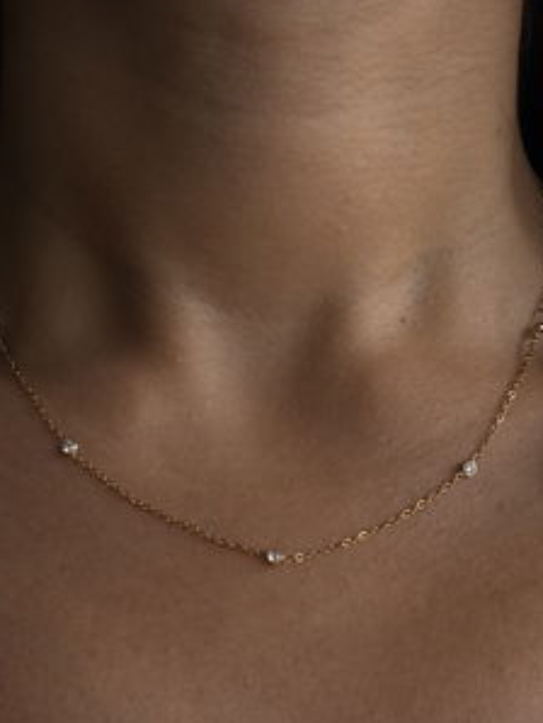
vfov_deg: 21.1
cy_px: 406
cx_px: 262
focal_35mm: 93
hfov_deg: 15.9
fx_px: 1942
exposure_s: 1/94
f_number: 1.6
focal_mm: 5.96
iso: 50
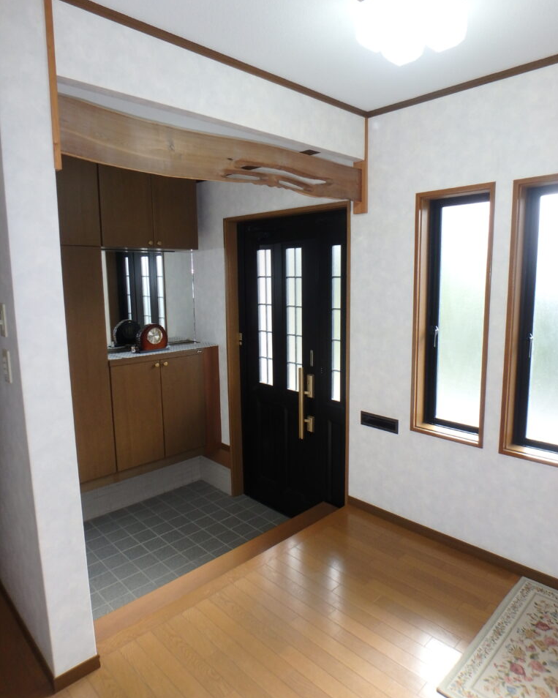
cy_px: 343
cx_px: 280
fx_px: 454
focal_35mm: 22
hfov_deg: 63.1
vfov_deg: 75.0
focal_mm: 3.7
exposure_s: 1/40
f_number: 3.5
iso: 200
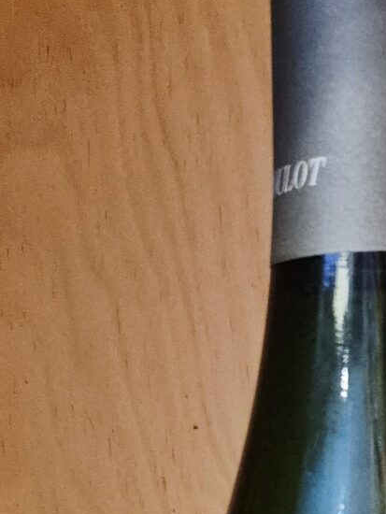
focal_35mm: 107
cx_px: 389
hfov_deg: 13.6
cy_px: 803
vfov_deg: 16.5
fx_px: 1590
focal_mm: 5.4
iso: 1250
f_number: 1.8
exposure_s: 1/100
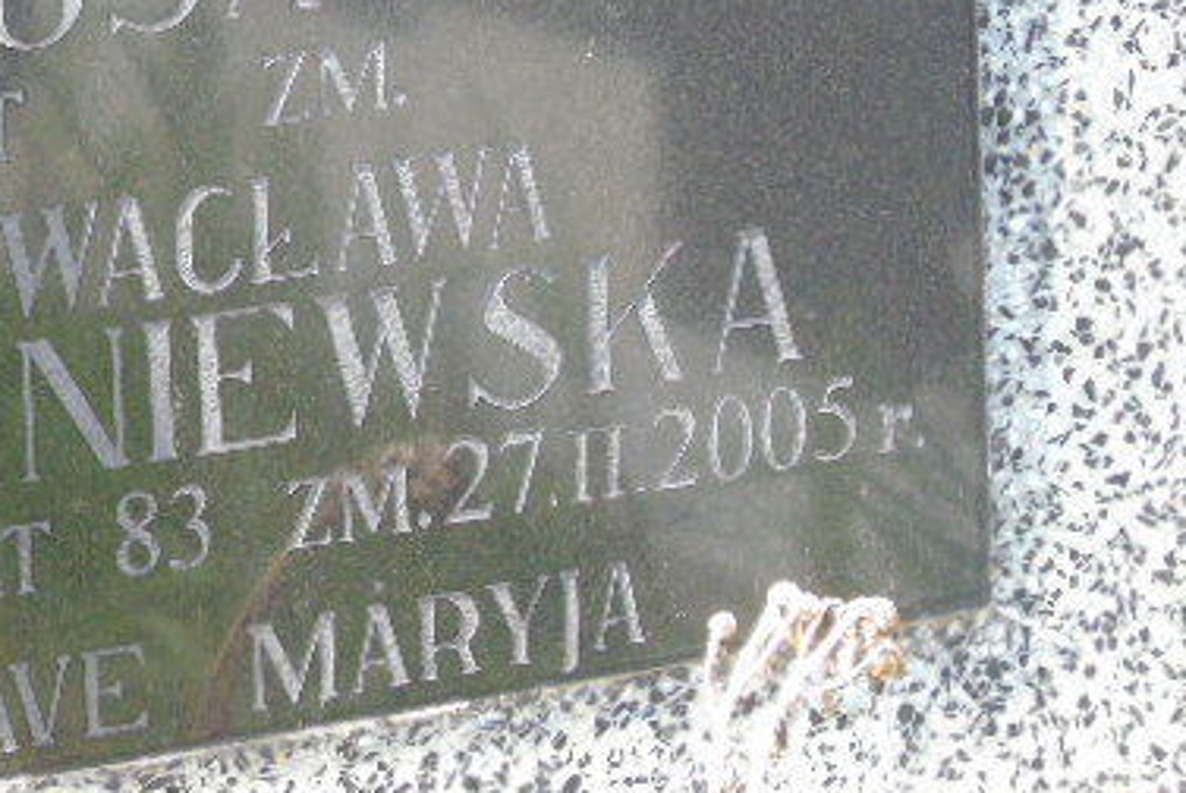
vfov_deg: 4.2
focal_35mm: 328
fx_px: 10814
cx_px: 195
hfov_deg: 6.3
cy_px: 69
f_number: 5
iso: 250
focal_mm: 33
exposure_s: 1/125
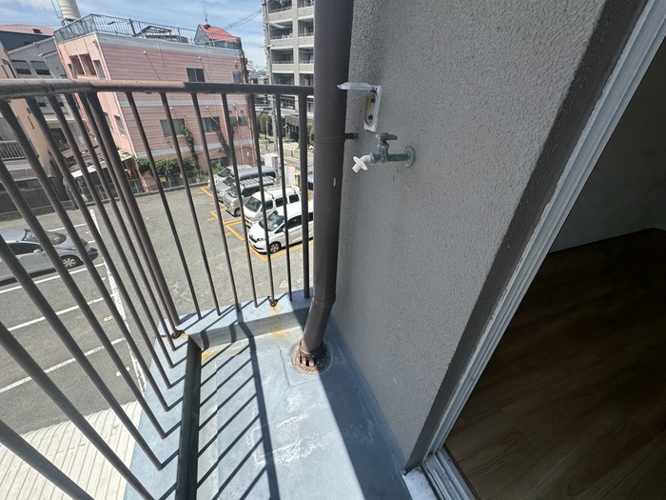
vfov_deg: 85.7
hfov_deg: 102.1
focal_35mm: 14
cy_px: 250
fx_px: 269
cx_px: 333
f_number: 2.2
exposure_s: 1/1346
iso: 50
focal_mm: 2.22
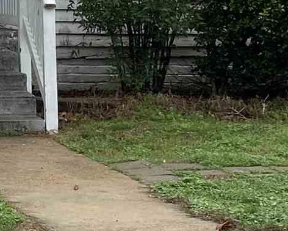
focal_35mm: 165
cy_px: -148
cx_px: -238
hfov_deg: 10.9
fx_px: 1407
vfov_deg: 9.1
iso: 32
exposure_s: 1/654
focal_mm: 4.25
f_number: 1.8
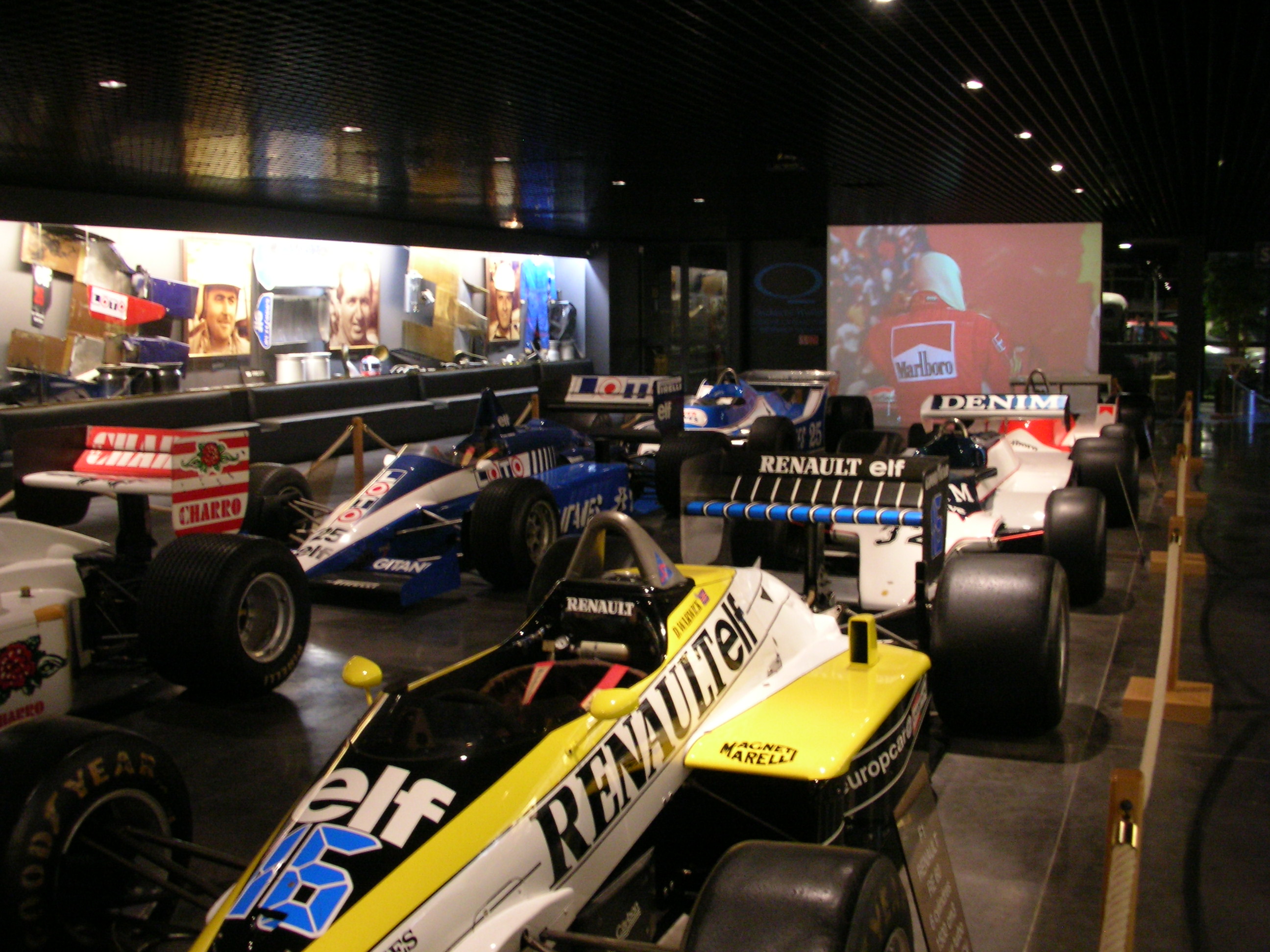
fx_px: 1284
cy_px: 476
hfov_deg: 52.6
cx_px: 635
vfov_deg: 40.7
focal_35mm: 35
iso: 200
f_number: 3
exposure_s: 1/3.2
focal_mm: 5.8
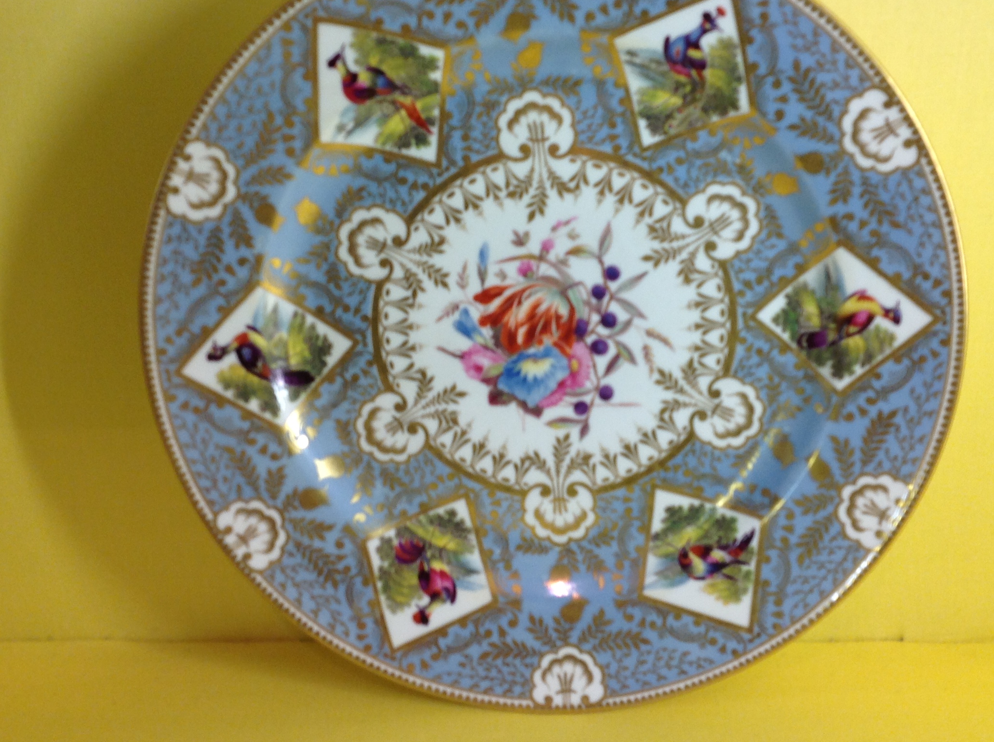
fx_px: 1262
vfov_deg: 32.8
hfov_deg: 42.9
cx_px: 567
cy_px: 326
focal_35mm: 44
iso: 50
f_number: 2.4
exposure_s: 1/24
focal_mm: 4.28
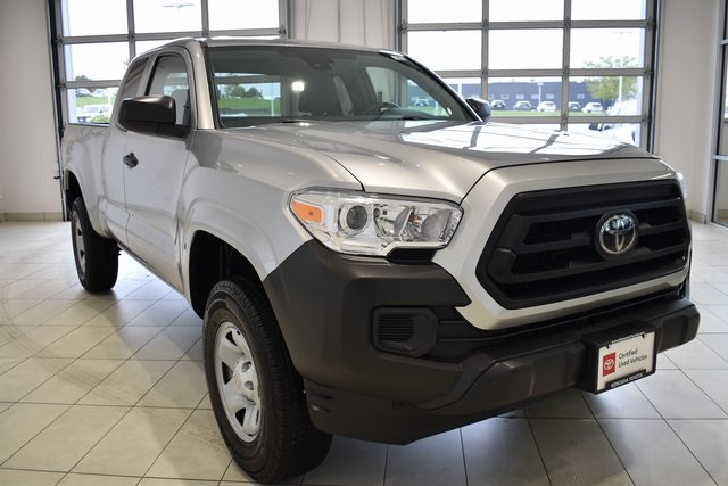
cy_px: 243
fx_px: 637
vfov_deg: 41.7
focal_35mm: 32
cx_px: 364
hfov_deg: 59.5
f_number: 3.8
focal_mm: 21
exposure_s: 1/40
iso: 100
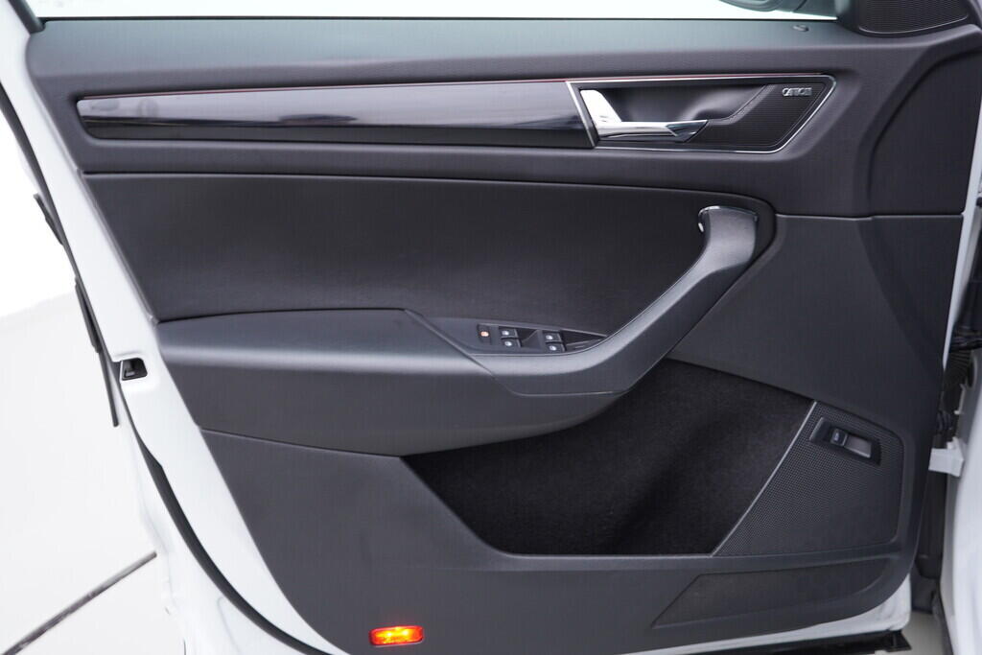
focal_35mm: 36
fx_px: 982
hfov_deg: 53.1
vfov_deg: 36.9
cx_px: 491
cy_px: 328
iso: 125
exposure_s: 1/40
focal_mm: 24
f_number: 2.8
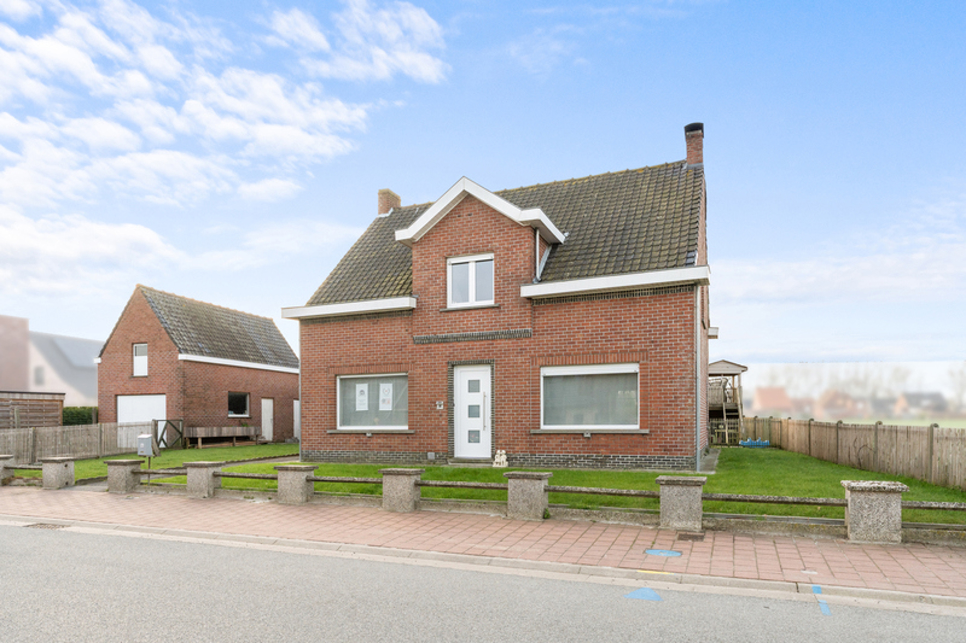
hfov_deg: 82.0
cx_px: 483
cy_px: 322
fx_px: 555
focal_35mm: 21
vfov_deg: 60.2
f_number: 11
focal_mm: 20.7
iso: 500
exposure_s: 1/320
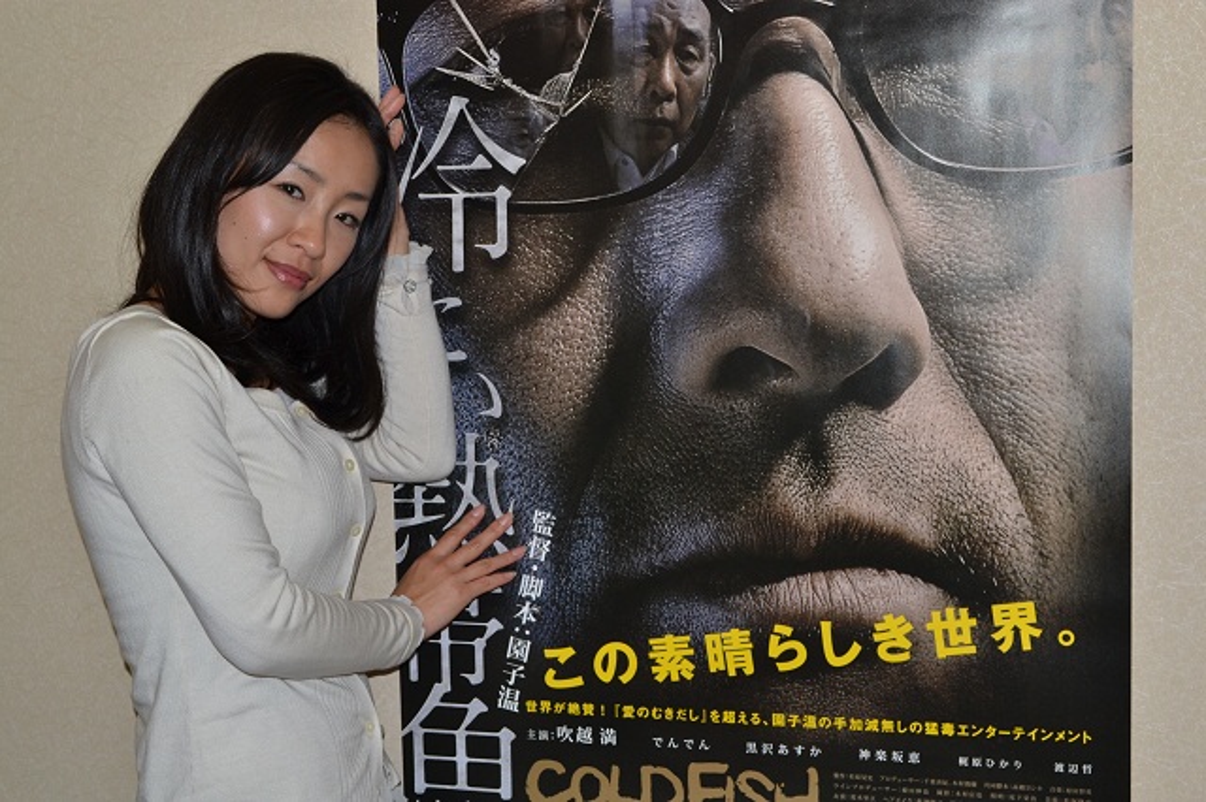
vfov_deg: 23.8
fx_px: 1908
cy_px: 401
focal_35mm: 57
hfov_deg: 35.1
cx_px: 603
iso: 220
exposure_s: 1/60
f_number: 8
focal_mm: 38
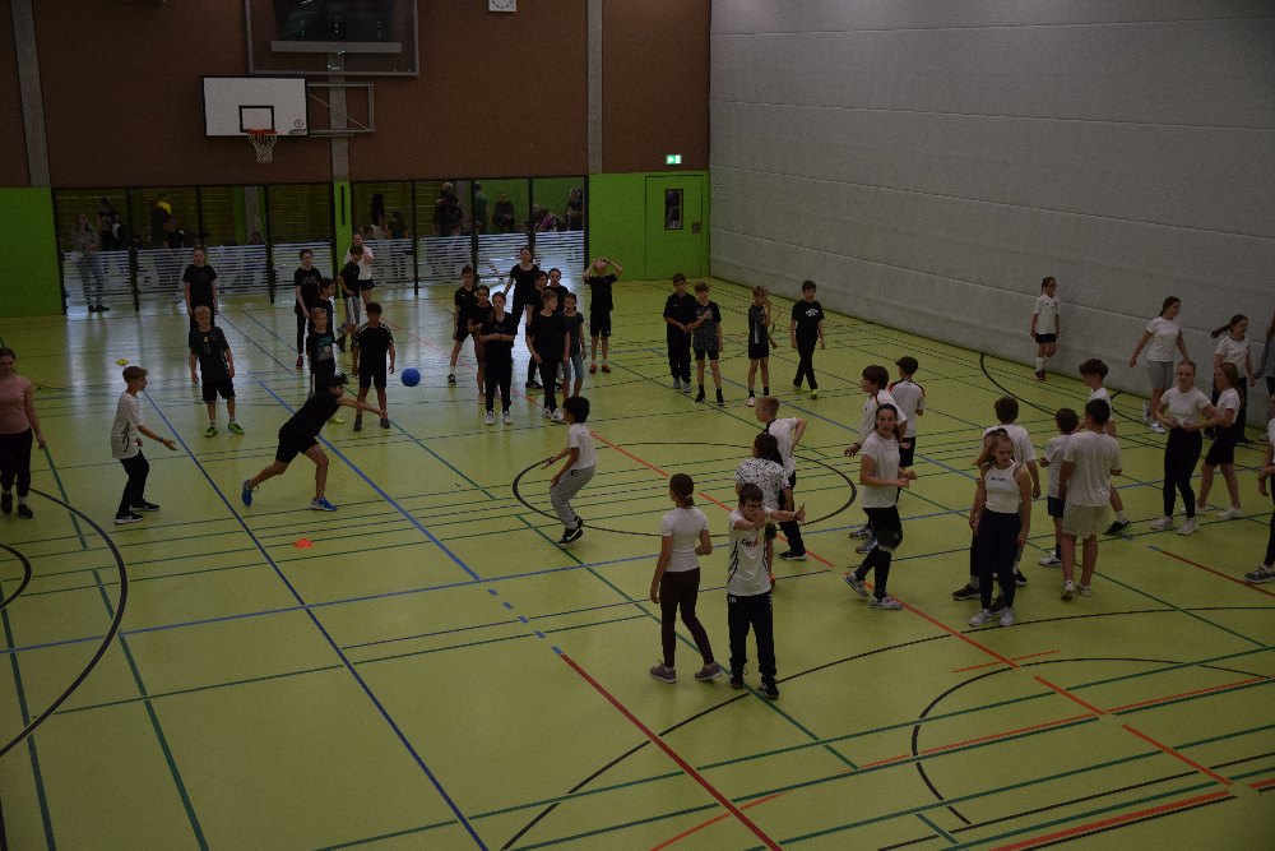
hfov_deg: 46.4
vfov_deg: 31.9
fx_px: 1488
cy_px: 426
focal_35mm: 42
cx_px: 638
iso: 1250
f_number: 3.2
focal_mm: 28
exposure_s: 1/500
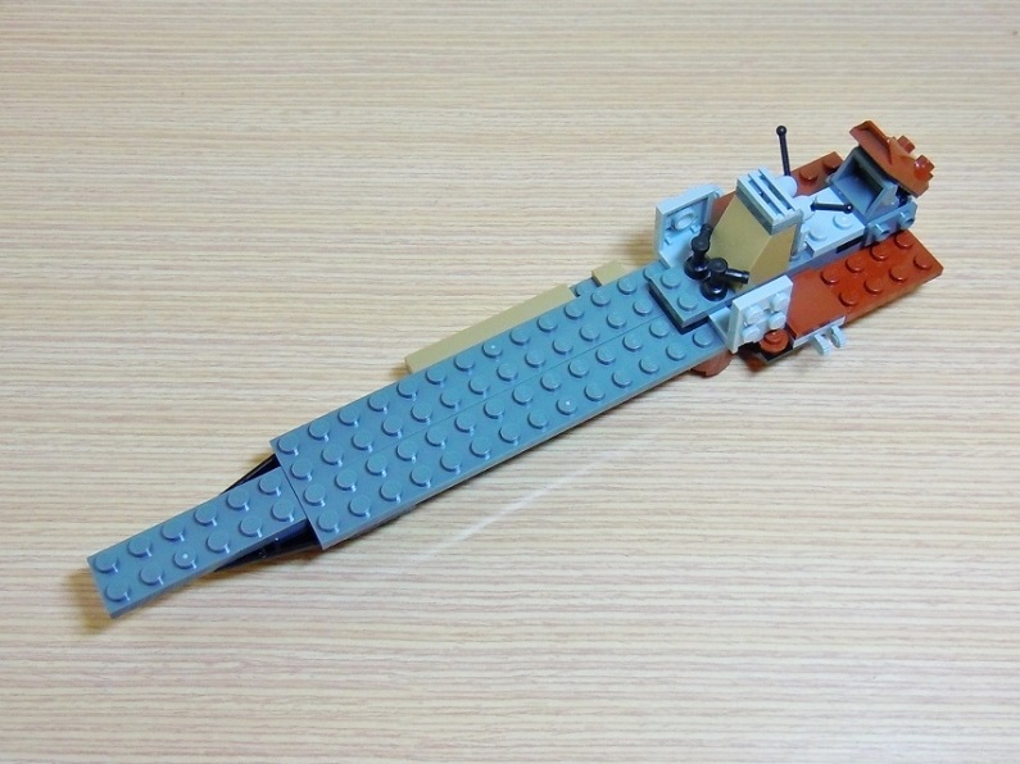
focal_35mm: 30
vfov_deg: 46.8
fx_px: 884
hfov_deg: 60.0
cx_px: 510
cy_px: 382
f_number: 3.5
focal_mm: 5.4
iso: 200
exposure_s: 1/25
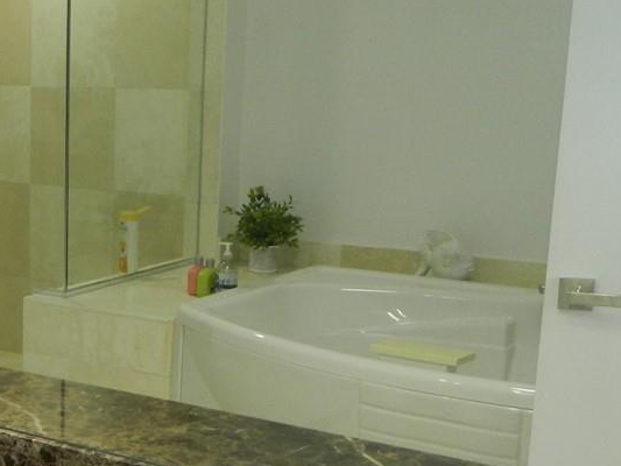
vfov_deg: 19.5
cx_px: -172
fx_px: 1346
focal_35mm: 75
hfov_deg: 23.2
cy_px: 353
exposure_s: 1/30
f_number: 3.1
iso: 110
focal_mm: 4.5
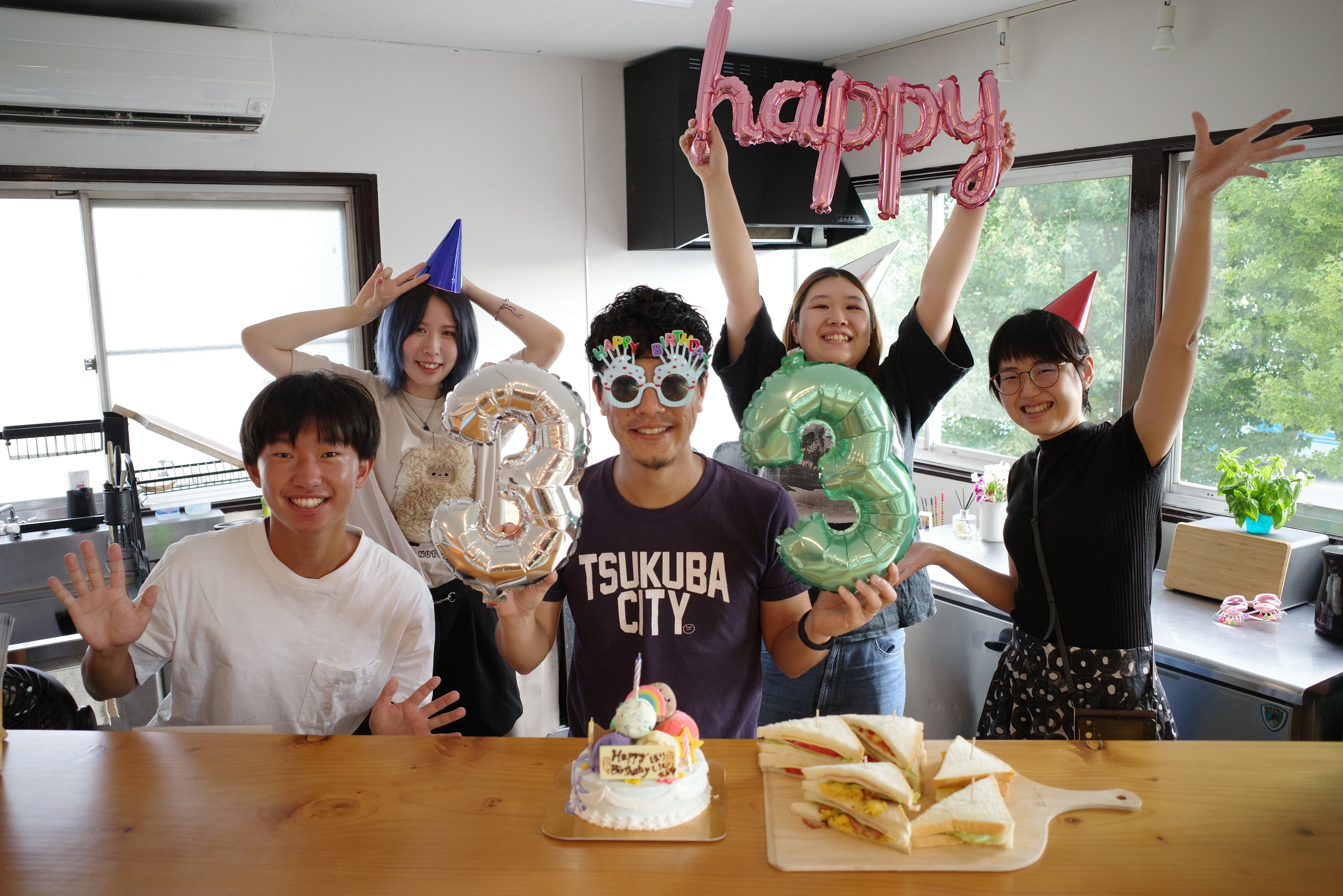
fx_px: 1044
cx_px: 672
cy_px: 448
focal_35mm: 28
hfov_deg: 65.5
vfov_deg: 46.4
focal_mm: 18.3
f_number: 3.2
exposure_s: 1/160
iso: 800
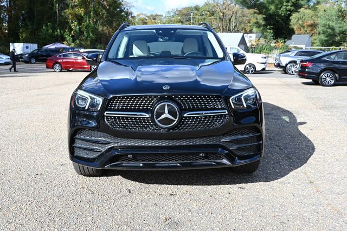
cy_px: 116
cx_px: 174
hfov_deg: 54.4
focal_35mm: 35
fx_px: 337
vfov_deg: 37.9
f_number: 5
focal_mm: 35
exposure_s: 1/400
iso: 160
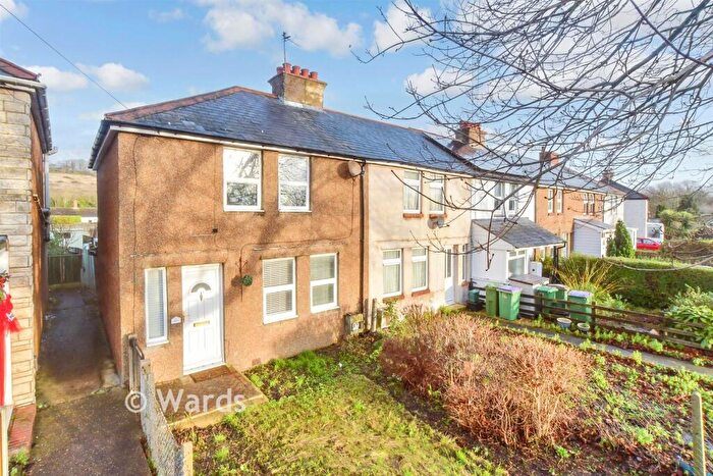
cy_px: 238
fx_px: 297
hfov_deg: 100.4
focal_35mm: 15
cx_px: 356
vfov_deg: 77.4
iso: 500
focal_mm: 10
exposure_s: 1/30
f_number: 18
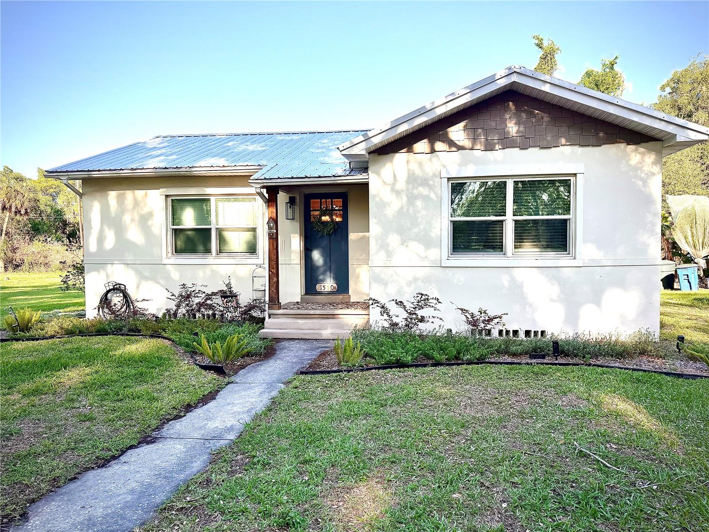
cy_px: 266
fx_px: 492
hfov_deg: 71.6
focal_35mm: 24
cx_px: 354
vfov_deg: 56.8
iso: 100
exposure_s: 1/1689
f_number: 1.78
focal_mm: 6.76
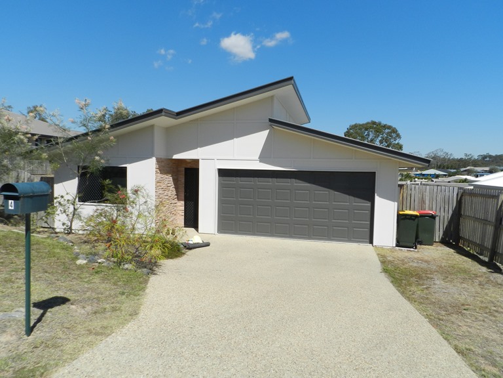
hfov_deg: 73.9
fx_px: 334
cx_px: 252
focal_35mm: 23
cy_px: 189
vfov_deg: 58.9
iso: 160
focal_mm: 4
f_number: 4.5
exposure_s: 1/800
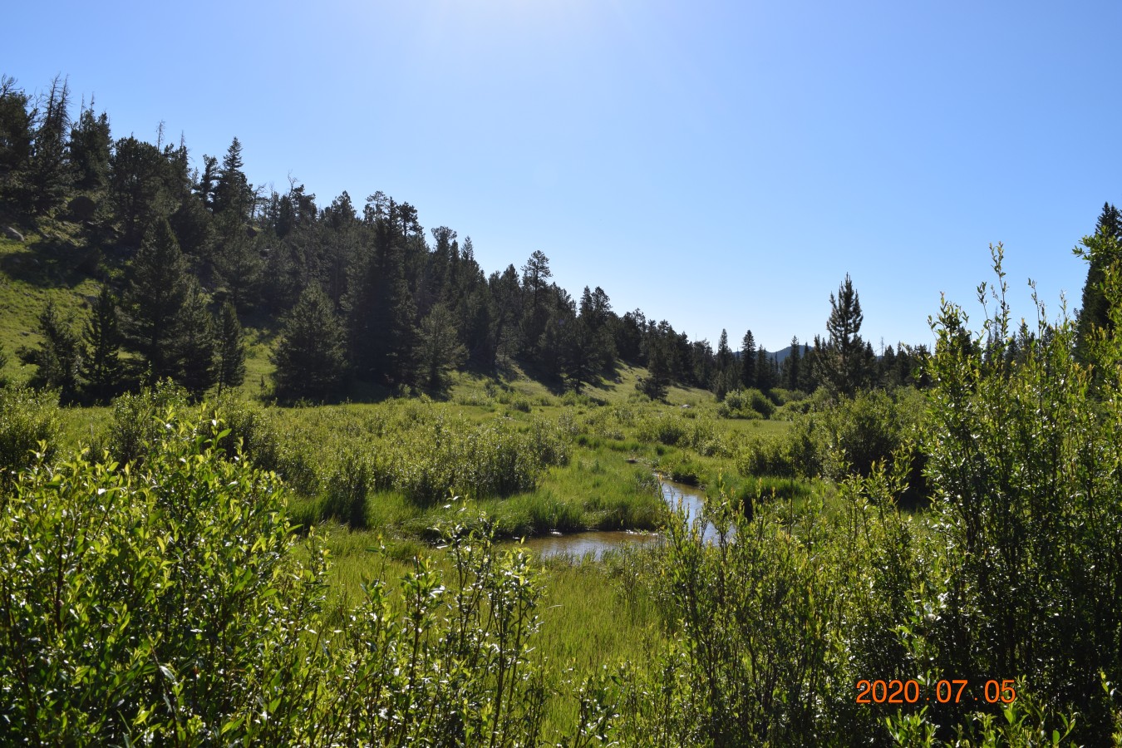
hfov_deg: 67.4
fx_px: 841
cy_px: 374
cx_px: 561
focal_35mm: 27
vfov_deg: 47.9
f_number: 10
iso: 200
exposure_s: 1/400
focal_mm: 18
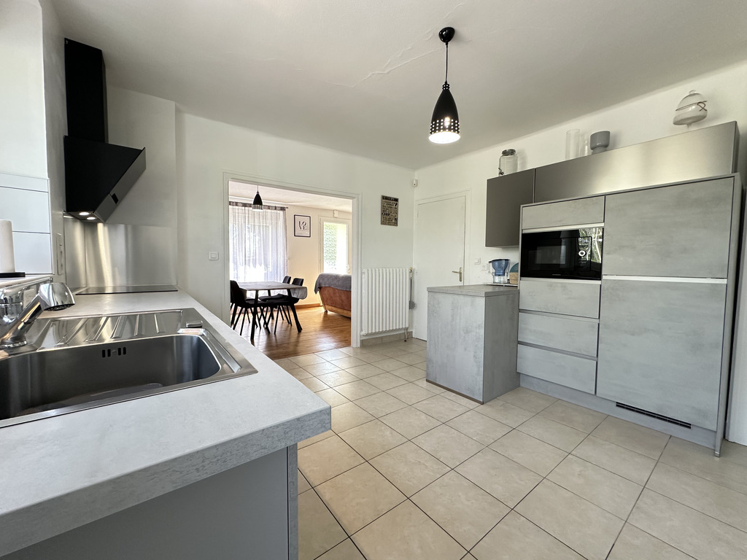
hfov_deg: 102.1
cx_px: 374
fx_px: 302
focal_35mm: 14
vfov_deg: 85.7
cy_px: 280
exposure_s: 1/99
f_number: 2.2
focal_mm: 2.22
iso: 160
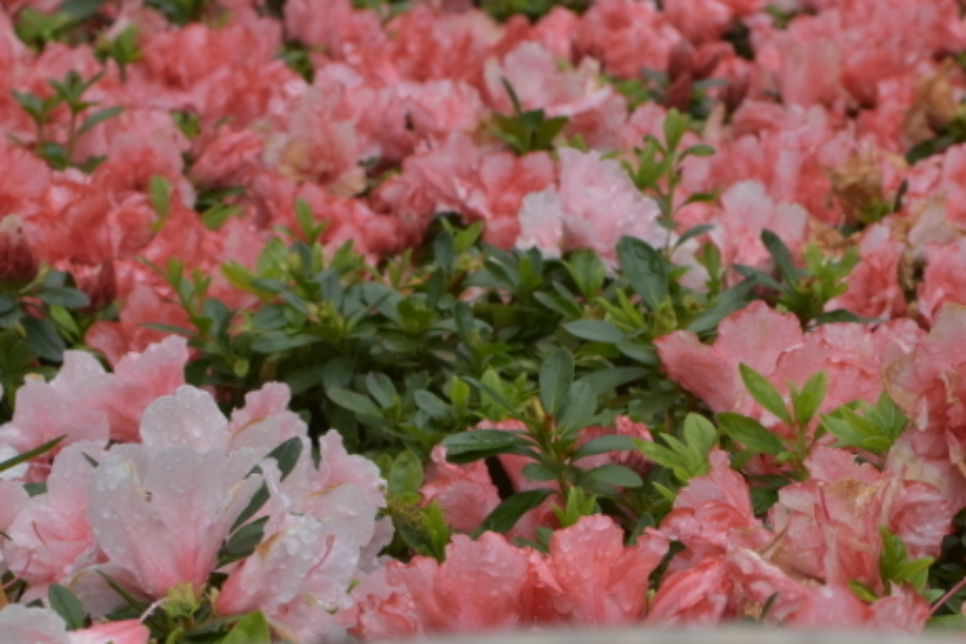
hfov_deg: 17.3
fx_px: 3142
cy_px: 641
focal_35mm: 117
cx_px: 760
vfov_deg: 11.6
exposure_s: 1/100
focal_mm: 35
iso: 125
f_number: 7.1
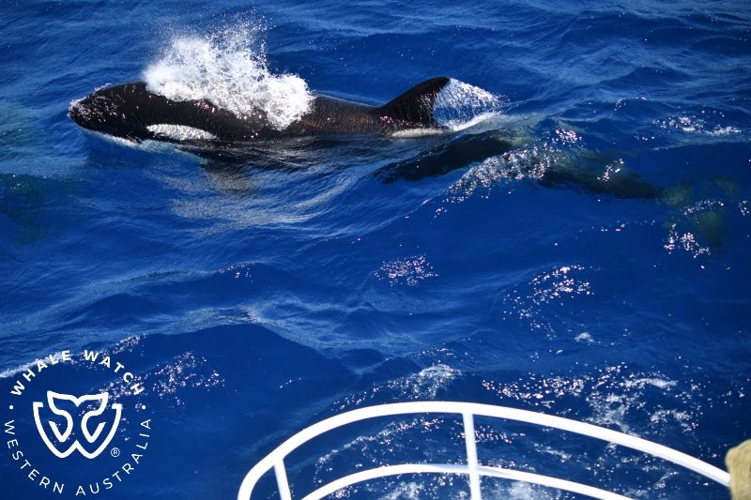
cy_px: 250
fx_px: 1251
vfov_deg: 22.6
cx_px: 376
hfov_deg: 33.4
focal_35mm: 60
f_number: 4.5
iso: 1100
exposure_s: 1/8000
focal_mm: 60
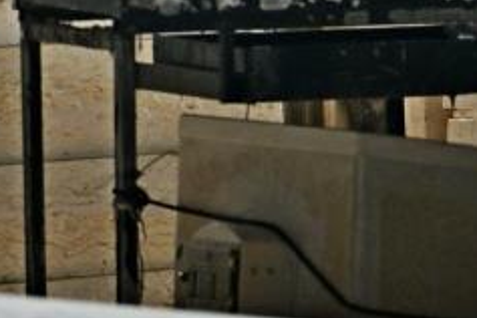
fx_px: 4014
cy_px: -301
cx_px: -461
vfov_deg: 4.5
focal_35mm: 303
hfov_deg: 6.6
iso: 1000
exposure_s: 1/250
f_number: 2.8
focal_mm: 70
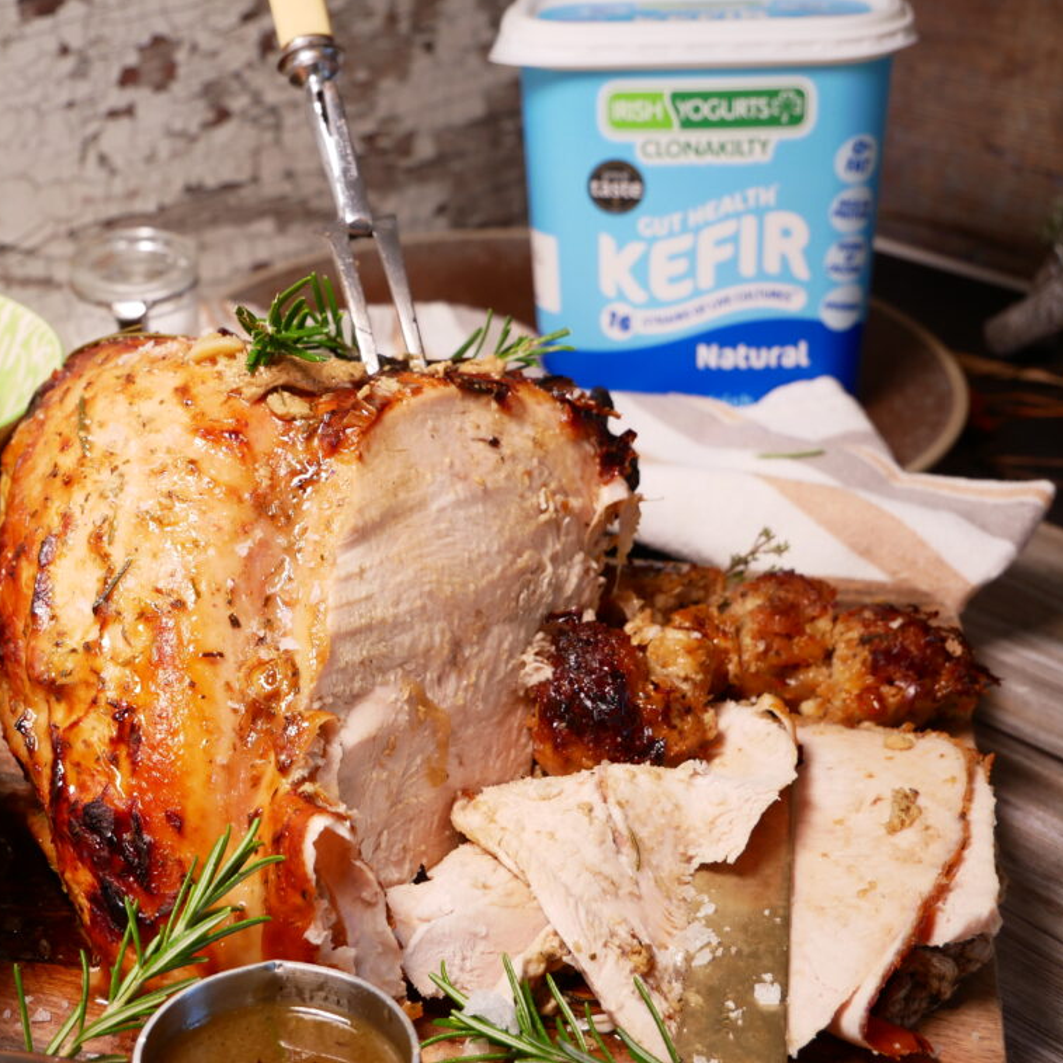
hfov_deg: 30.9
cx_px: 383
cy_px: 524
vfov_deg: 31.1
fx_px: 1911
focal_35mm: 55
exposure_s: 1/60
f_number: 4.3
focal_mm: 23
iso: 320
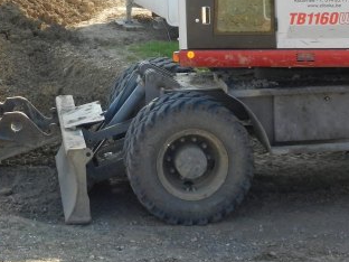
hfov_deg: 14.5
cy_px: -8
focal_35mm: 136
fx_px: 1371
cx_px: 145
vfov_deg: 10.8
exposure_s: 1/250
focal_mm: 9.4
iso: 160
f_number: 4.4
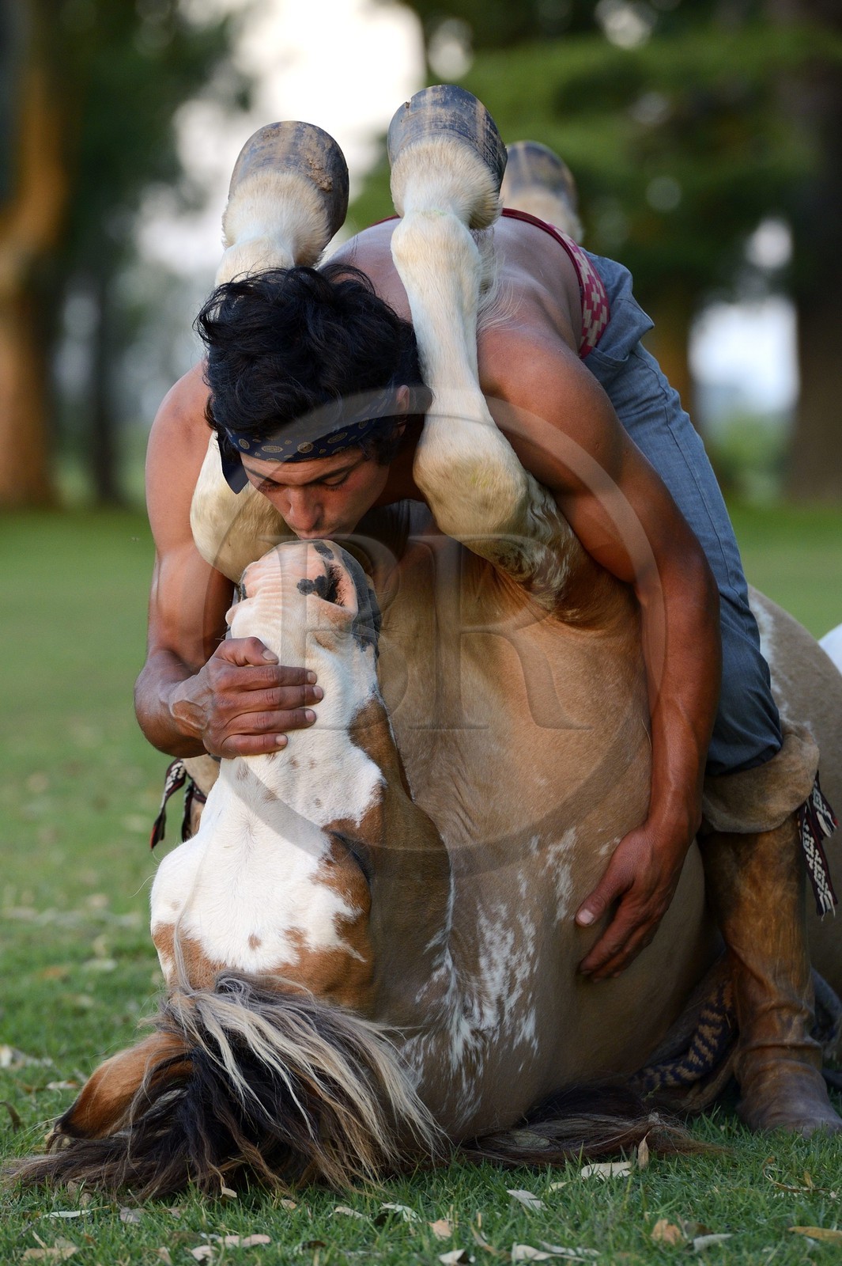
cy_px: 633
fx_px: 7024
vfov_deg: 10.3
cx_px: 421
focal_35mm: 200
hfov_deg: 6.9
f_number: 5
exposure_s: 1/160
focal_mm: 200
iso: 800
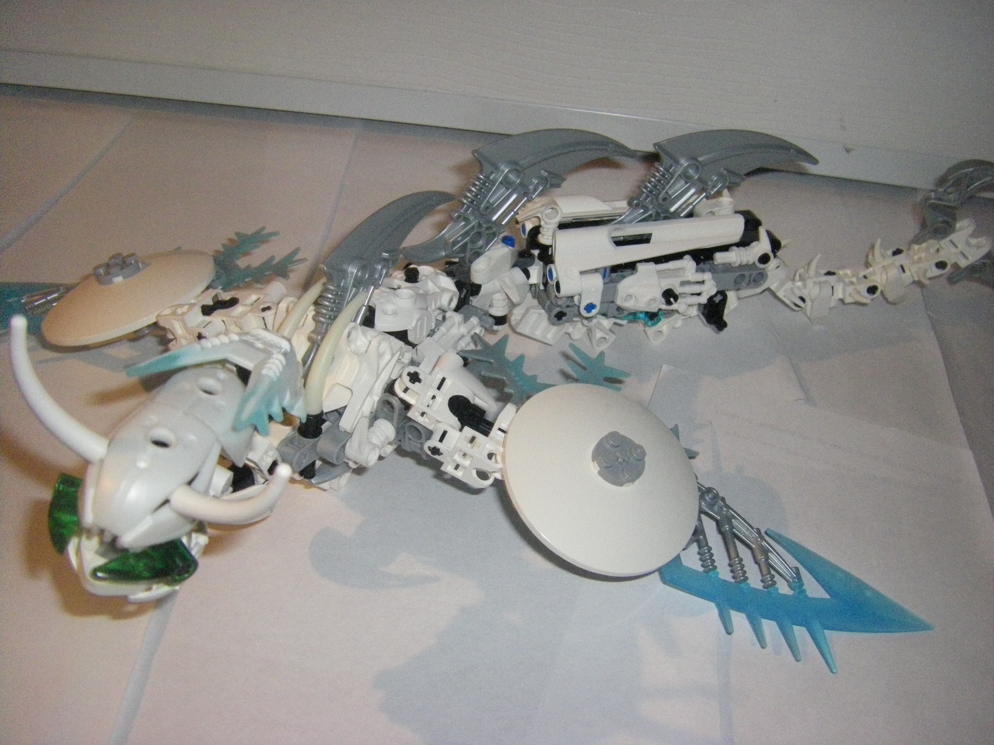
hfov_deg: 49.0
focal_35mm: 38
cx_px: 497
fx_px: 1091
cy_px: 372
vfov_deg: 37.7
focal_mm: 6.3
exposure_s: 1/50
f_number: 7
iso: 640
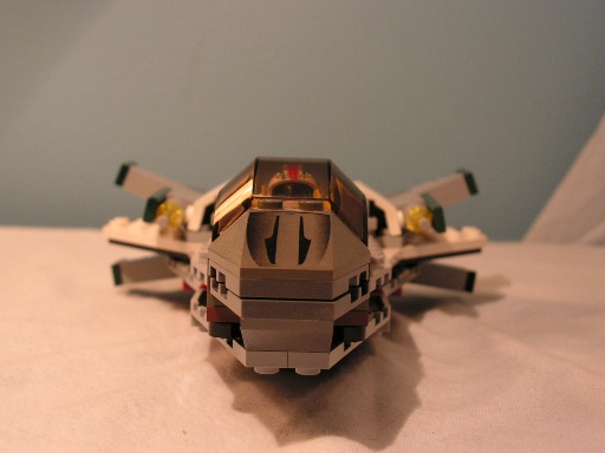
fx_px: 891
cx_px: 302
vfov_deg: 28.6
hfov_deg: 37.5
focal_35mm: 51
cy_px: 226
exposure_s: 1/60
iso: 125
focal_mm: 8.6
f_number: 3.2
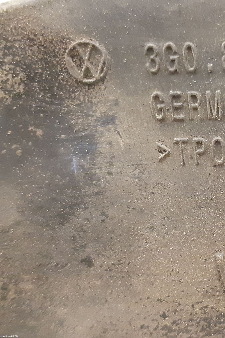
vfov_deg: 51.9
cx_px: 226
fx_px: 347
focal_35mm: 37
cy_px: 165
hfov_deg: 32.9
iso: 500
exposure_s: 1/25
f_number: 1.7
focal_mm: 3.93
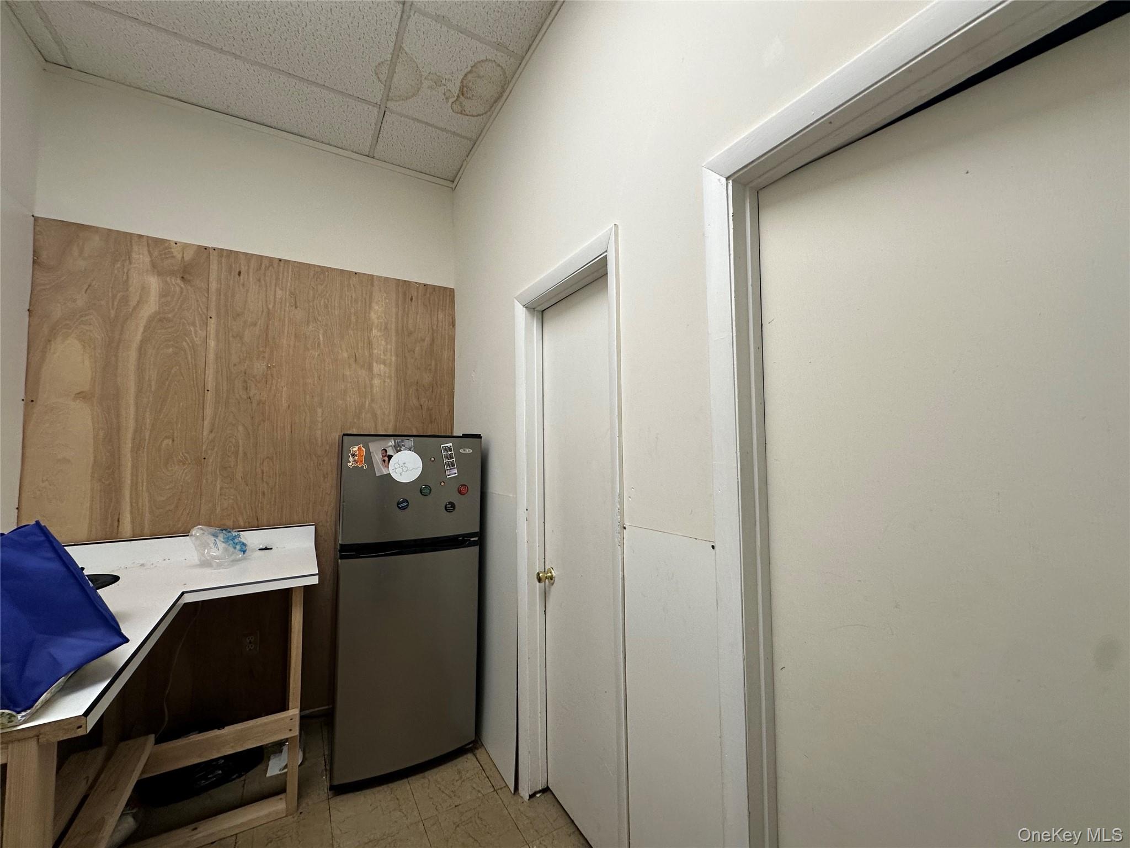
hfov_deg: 102.1
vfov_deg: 85.7
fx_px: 457
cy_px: 424
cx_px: 565
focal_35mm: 14
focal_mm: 2.22
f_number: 2.2
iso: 160
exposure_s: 1/120
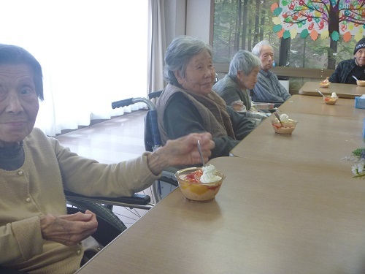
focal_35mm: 35
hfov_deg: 52.6
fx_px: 369
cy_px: 137
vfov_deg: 40.7
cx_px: 182
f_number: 3.5
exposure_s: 1/30
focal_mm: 6.3
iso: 250
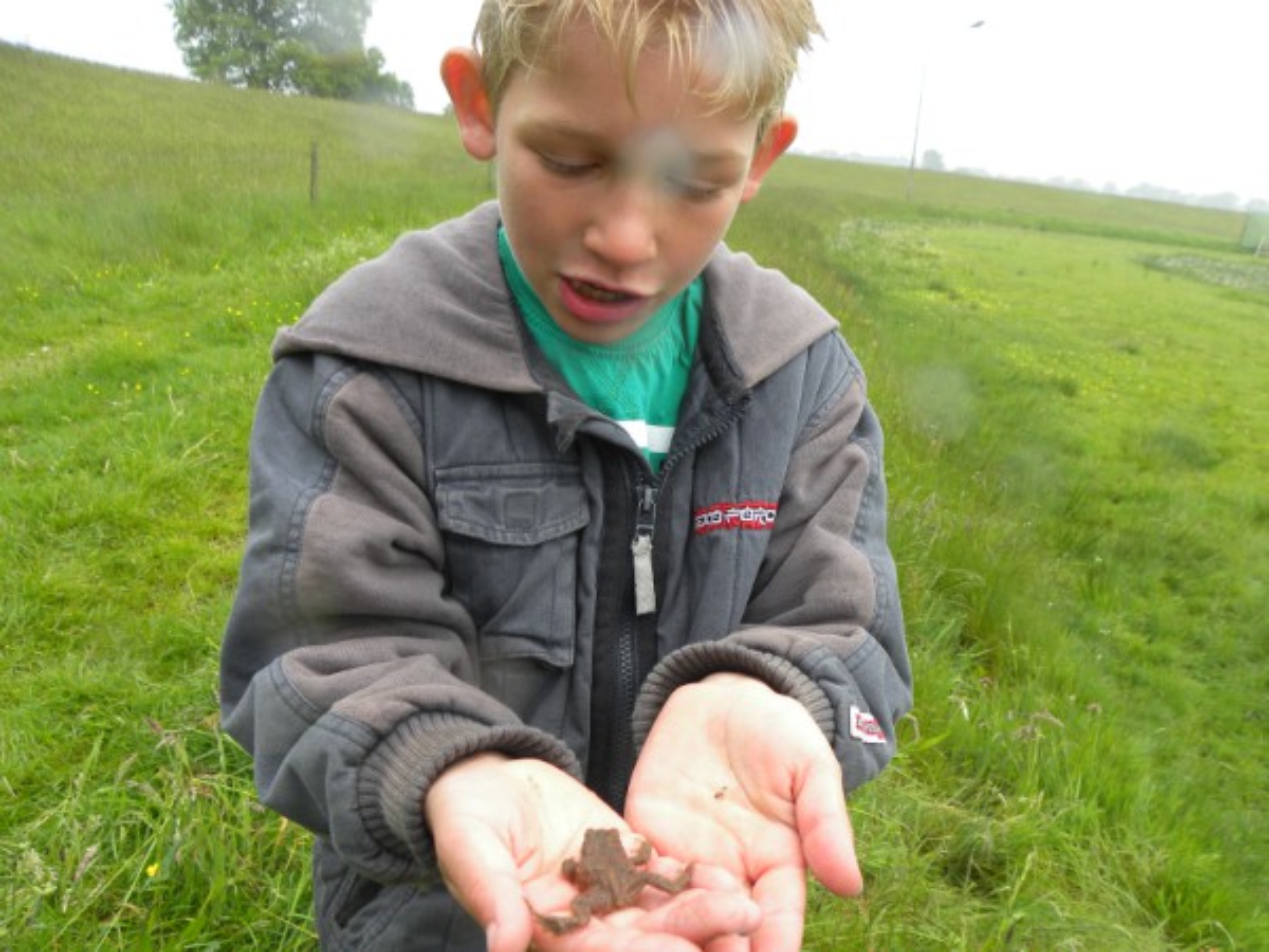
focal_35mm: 26
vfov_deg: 53.1
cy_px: 476
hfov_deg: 67.3
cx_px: 634
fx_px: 953
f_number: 3.5
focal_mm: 4.6
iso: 64
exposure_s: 1/74
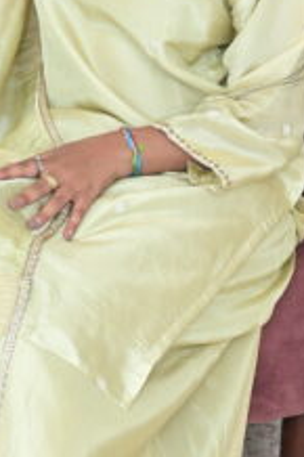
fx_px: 1624
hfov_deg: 10.7
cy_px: 158
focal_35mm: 128
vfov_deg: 16.0
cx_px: 73
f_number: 5.6
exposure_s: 1/125
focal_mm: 31
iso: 250
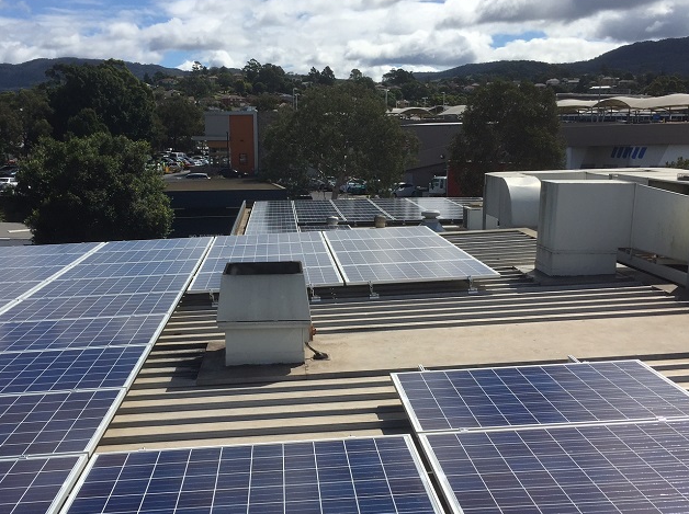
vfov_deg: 38.5
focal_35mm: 37
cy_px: 294
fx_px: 735
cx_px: 314
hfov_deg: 50.1
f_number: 2.2
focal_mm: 4.15
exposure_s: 1/3300
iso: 32
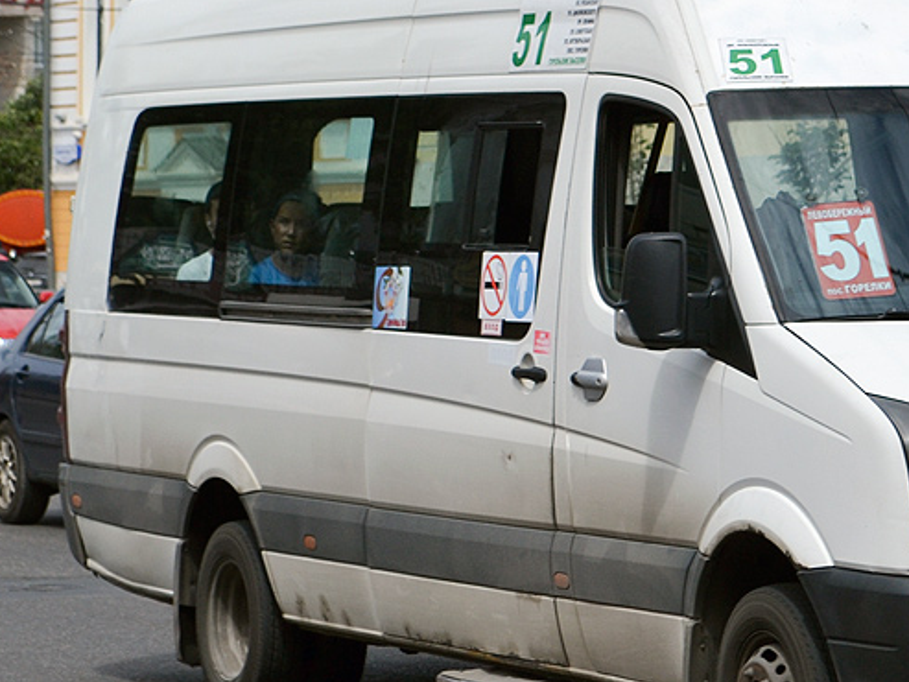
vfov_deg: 7.7
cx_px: 784
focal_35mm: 193
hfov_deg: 10.2
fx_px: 5074
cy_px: 174
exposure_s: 1/800
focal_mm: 55
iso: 100
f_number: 5.6
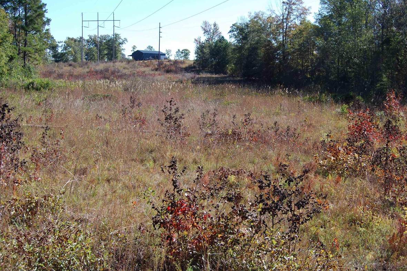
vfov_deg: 27.5
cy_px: 128
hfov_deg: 40.4
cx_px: 210
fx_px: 553
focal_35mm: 49
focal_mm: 30
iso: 200
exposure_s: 1/250
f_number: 8
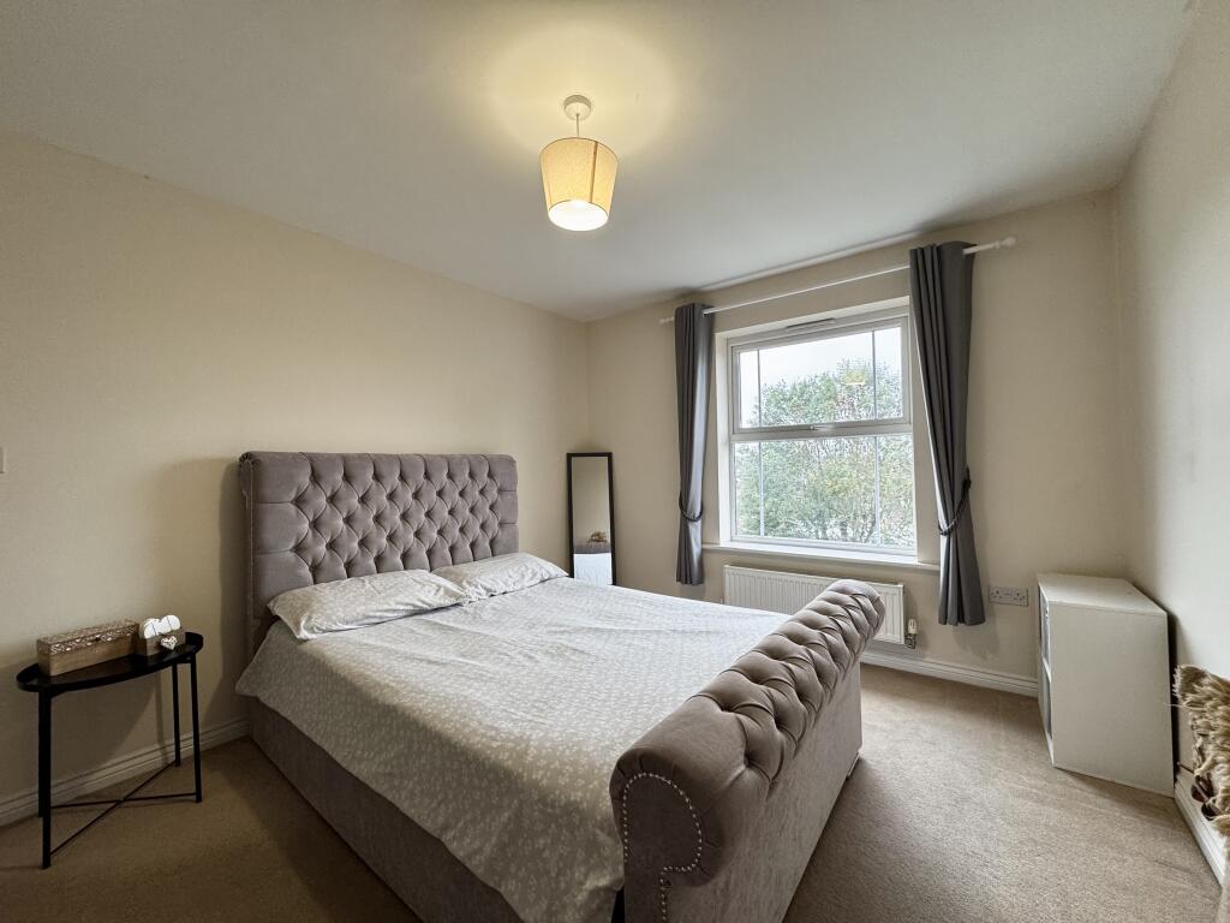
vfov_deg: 85.7
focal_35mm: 14
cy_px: 462
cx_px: 615
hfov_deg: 102.1
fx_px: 497
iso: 160
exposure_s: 1/100
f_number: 2.2
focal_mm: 2.22
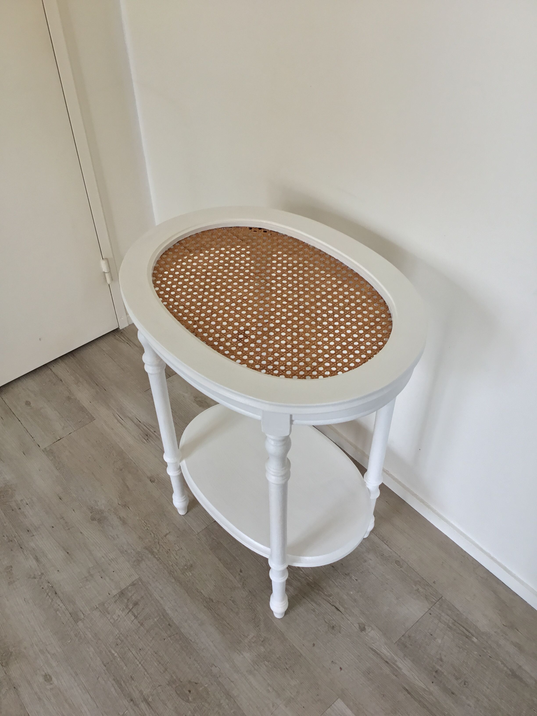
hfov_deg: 45.4
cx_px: 268
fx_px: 641
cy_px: 358
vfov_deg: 58.4
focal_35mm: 31
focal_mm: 3.3
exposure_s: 1/33
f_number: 2.4
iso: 32
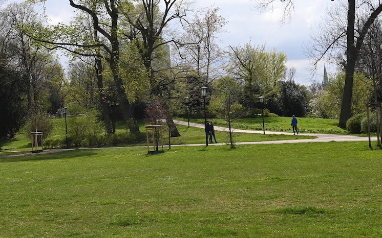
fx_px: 729
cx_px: 136
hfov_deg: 29.2
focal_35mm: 70
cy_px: 102
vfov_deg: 18.6
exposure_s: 1/160
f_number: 8
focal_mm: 50
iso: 100
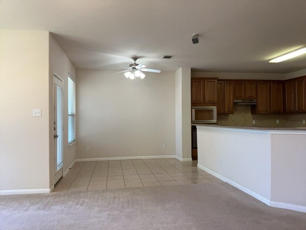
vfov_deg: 51.4
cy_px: 115
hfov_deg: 65.3
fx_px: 239
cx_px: 153
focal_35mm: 27
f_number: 1.8
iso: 160
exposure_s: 1/100
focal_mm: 3
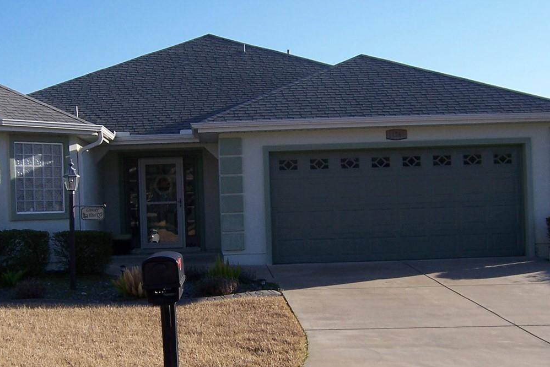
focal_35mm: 55
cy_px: 215
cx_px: 180
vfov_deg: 24.6
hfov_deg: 35.8
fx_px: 840
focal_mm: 5.5
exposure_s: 1/750
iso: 80
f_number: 3.4
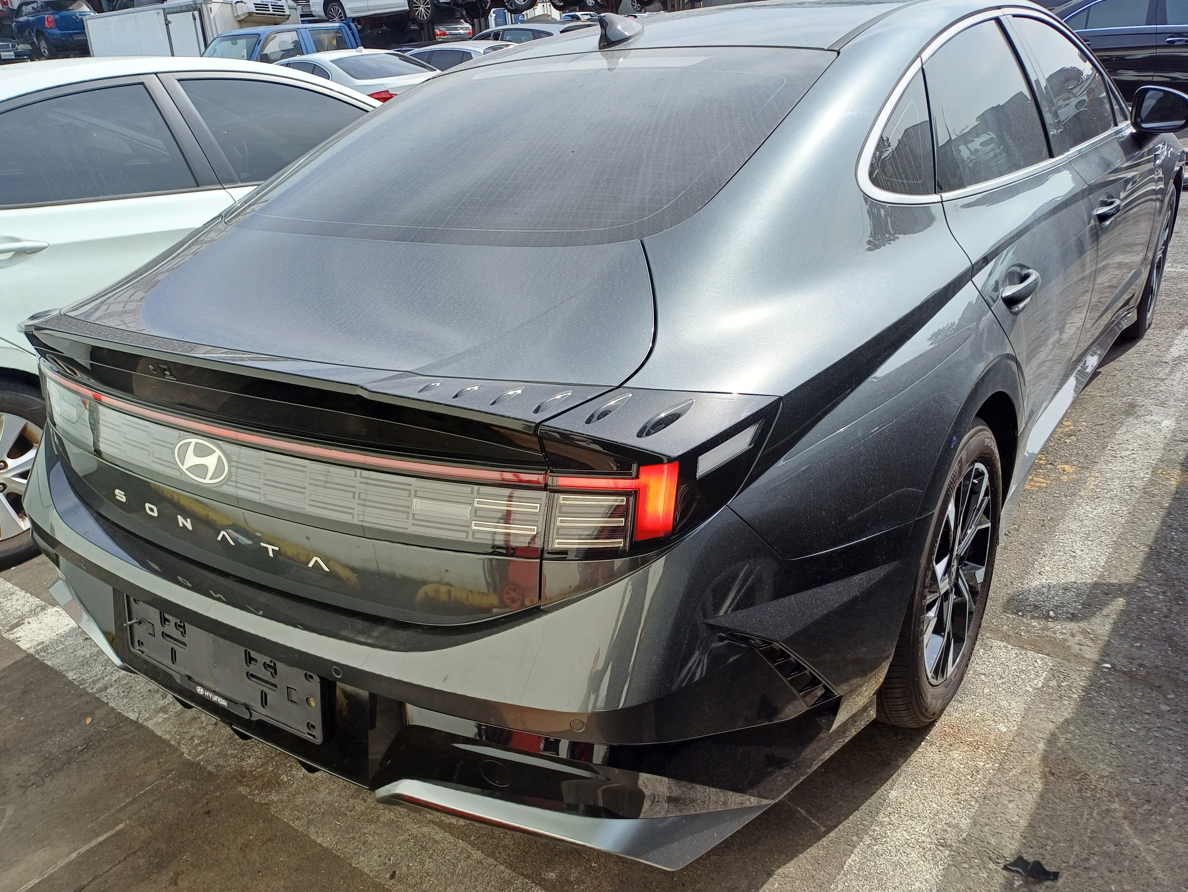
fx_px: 892
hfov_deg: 67.3
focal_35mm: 26
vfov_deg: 53.1
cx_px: 583
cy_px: 448
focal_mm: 4.65
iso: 50
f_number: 1.8
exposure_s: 1/736
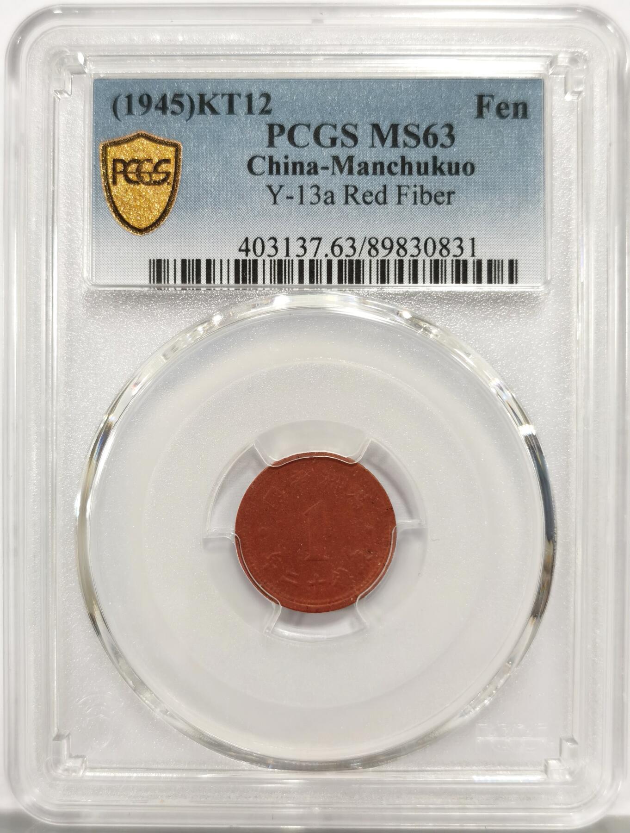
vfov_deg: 35.4
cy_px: 416
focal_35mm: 54
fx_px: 1303
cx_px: 315
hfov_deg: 27.2
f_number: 16
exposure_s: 1/100
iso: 125
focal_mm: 5.56
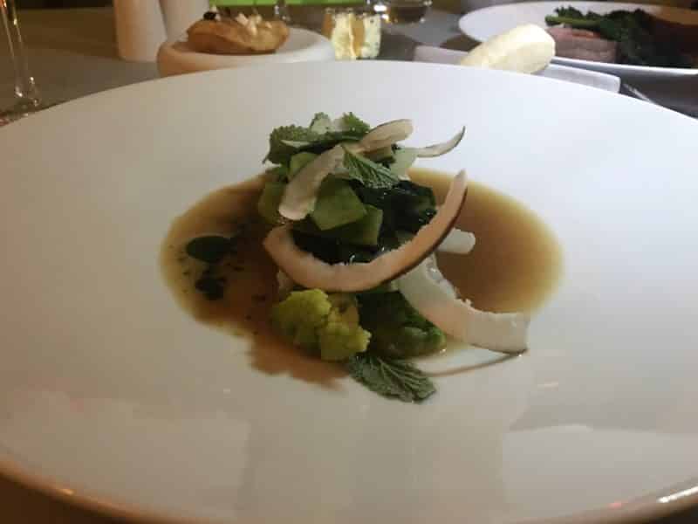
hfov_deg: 61.7
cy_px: 262
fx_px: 585
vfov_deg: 48.2
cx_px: 349
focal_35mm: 29
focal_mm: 4.15
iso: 500
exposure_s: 1/17
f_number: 2.2
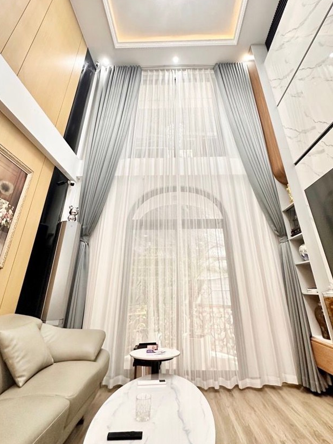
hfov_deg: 74.7
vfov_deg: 90.3
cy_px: 186
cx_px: 170
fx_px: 218
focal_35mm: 17
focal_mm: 2.22
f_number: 2.2
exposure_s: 1/77
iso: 320
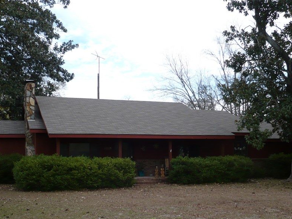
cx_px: 148
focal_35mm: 46
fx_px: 388
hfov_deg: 41.2
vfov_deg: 31.3
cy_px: 142
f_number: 2.8
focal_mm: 5.8
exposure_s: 1/640
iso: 100
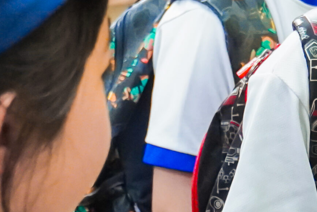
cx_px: 414
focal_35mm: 244
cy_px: -128
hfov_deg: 8.3
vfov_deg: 5.6
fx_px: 2149
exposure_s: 1/160
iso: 5000
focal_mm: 38
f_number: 5.6
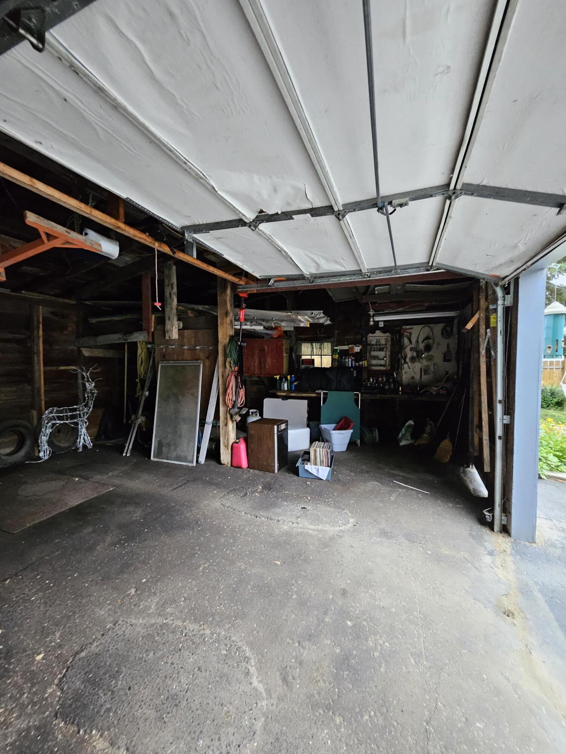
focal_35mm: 13
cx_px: 283
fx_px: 283
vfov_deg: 106.2
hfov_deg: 89.9
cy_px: 377
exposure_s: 1/30
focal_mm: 1.74
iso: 400
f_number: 2.2
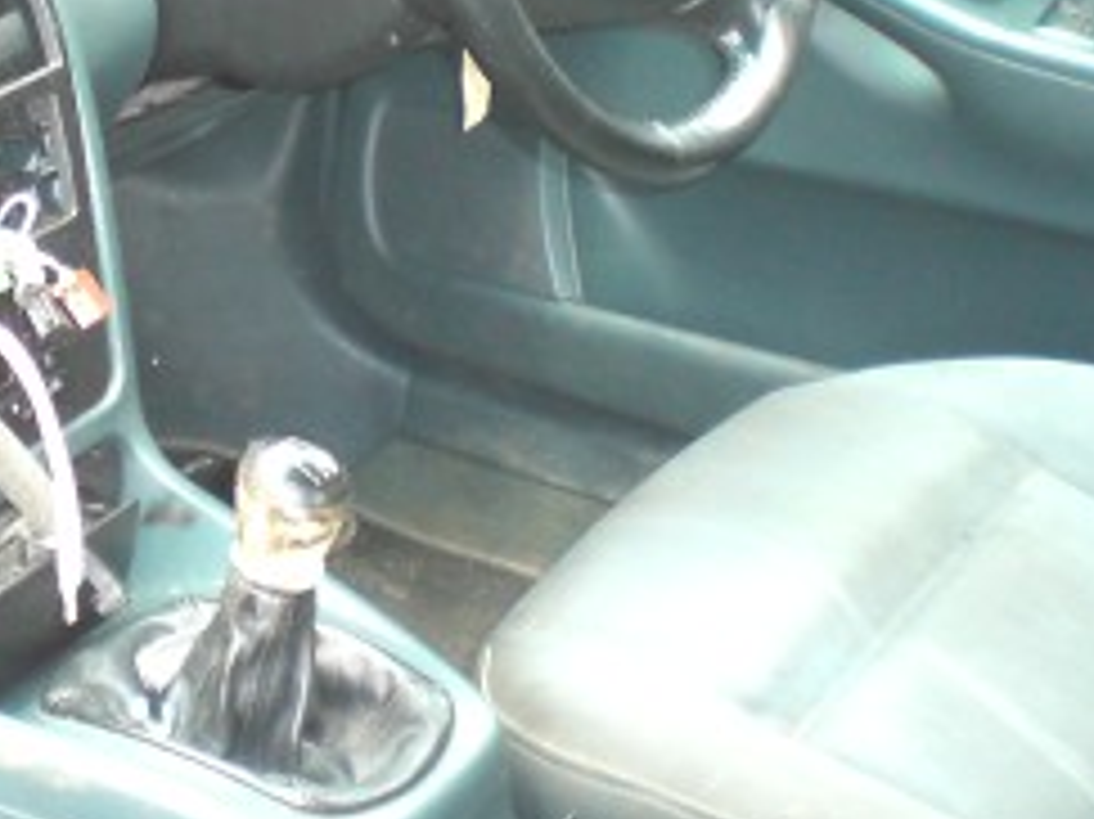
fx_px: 3159
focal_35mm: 100
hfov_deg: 19.4
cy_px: 54
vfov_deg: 14.6
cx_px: 212
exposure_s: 1/80
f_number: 3.1
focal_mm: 6.3
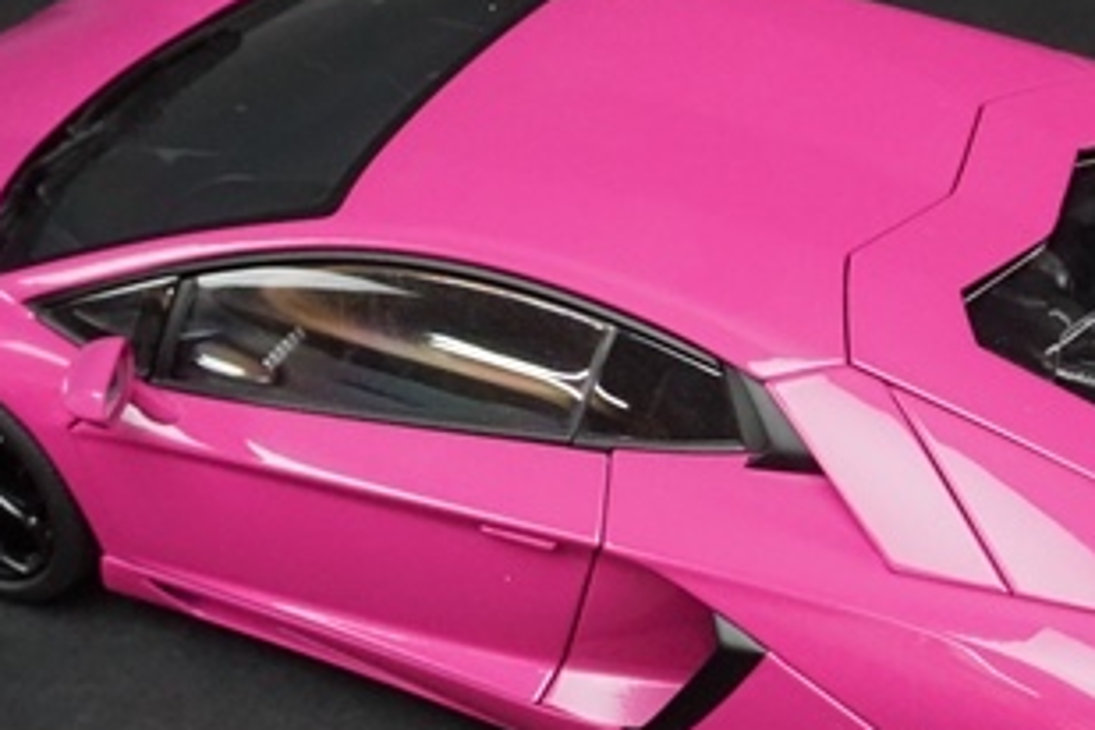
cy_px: 491
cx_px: 787
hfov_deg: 22.5
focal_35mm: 90
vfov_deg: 15.2
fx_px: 2738
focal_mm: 29
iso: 3200
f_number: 14
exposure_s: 1/8
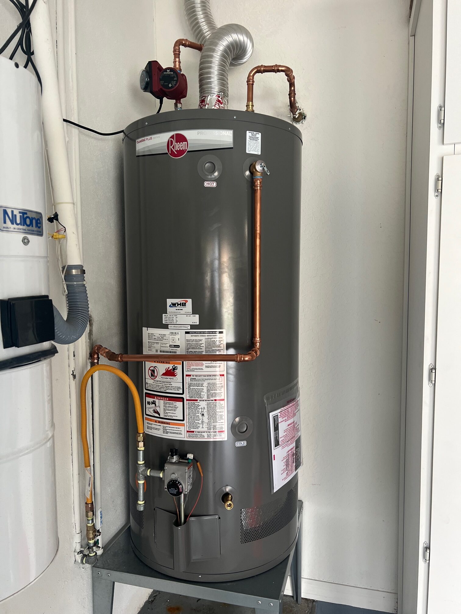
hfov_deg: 53.1
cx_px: 230
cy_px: 307
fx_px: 462
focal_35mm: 26
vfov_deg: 67.3
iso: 125
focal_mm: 5.7
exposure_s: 1/70
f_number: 1.5
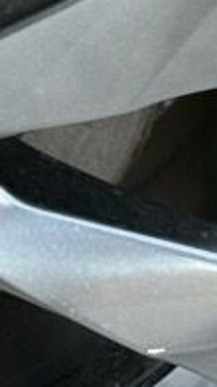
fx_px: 2797
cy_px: -8
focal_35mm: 273
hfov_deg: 4.4
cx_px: -237
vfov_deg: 7.9
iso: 160
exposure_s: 1/66
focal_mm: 6.76
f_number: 1.78
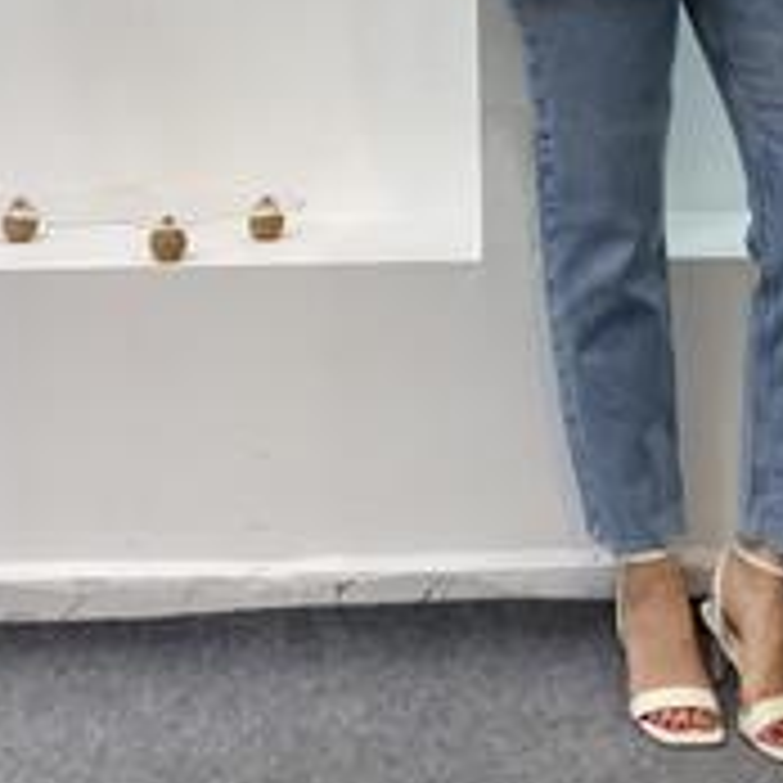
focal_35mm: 109
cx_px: 644
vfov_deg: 15.6
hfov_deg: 15.9
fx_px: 2789
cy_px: -52
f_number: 2
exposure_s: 1/100
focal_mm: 6
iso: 80
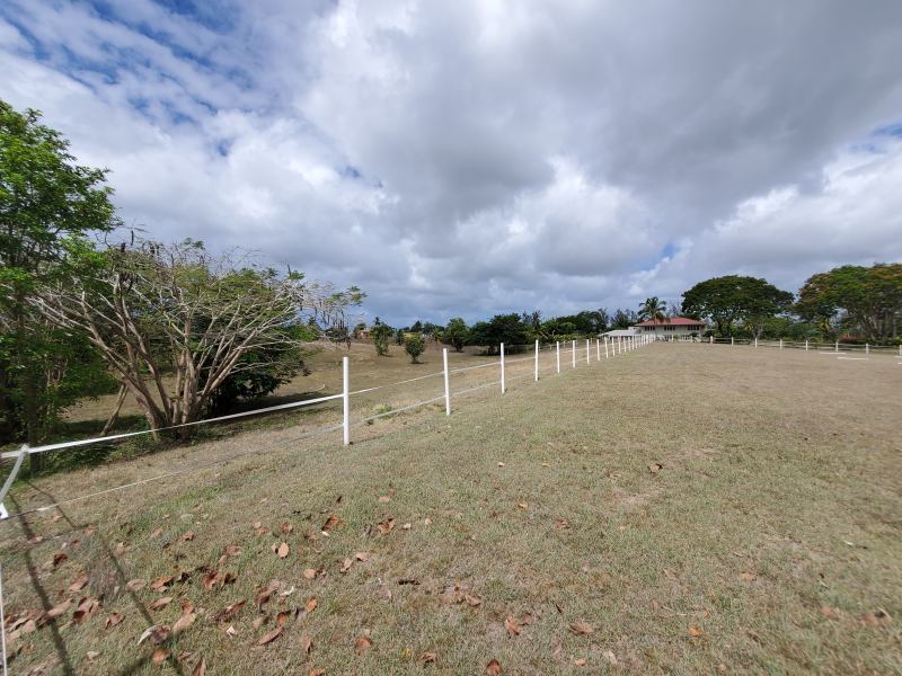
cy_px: 338
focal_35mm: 13
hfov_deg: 106.2
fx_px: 339
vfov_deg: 89.9
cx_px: 451
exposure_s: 1/1421
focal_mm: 1.8
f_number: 2.2
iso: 50
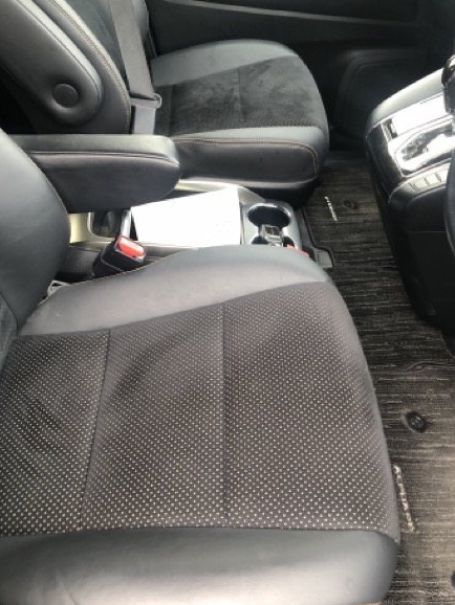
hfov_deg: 45.5
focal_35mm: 31
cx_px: 239
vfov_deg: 58.3
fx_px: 543
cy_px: 291
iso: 40
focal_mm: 3.99
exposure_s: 1/20
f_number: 1.8
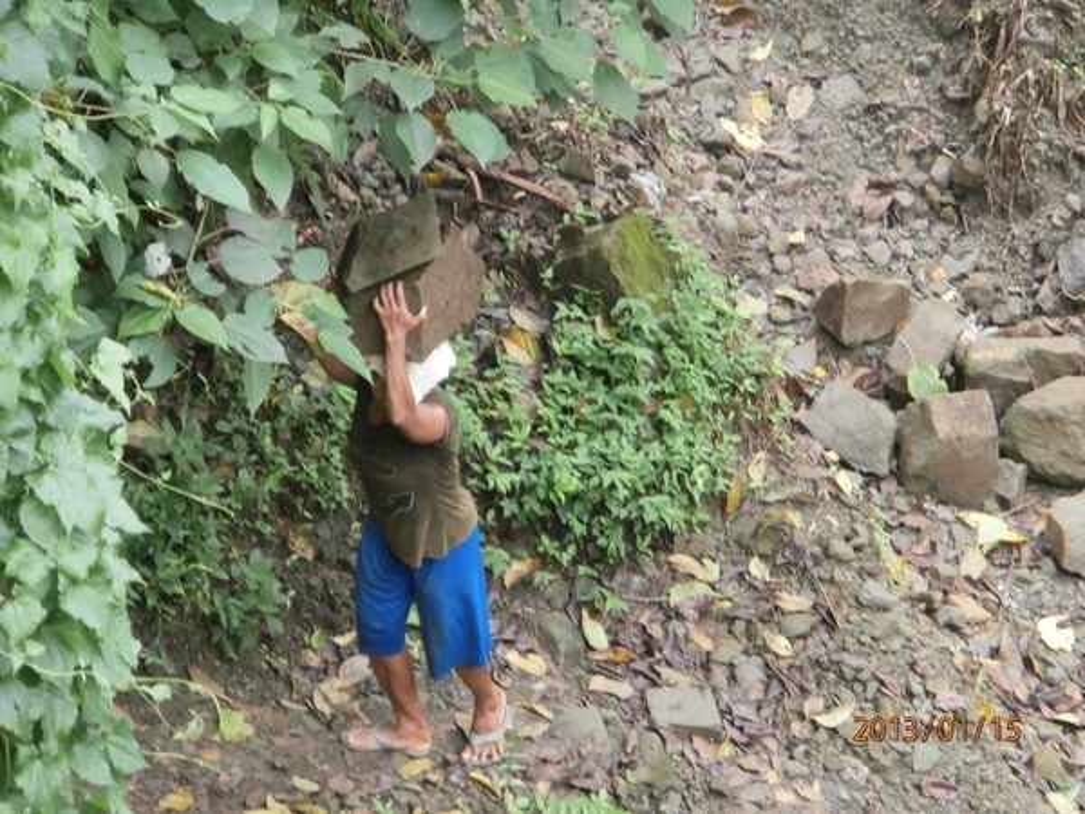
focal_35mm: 240
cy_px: 407
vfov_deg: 6.2
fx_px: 7523
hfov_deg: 8.2
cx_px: 542
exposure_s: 1/60
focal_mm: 42
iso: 200
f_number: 5.8
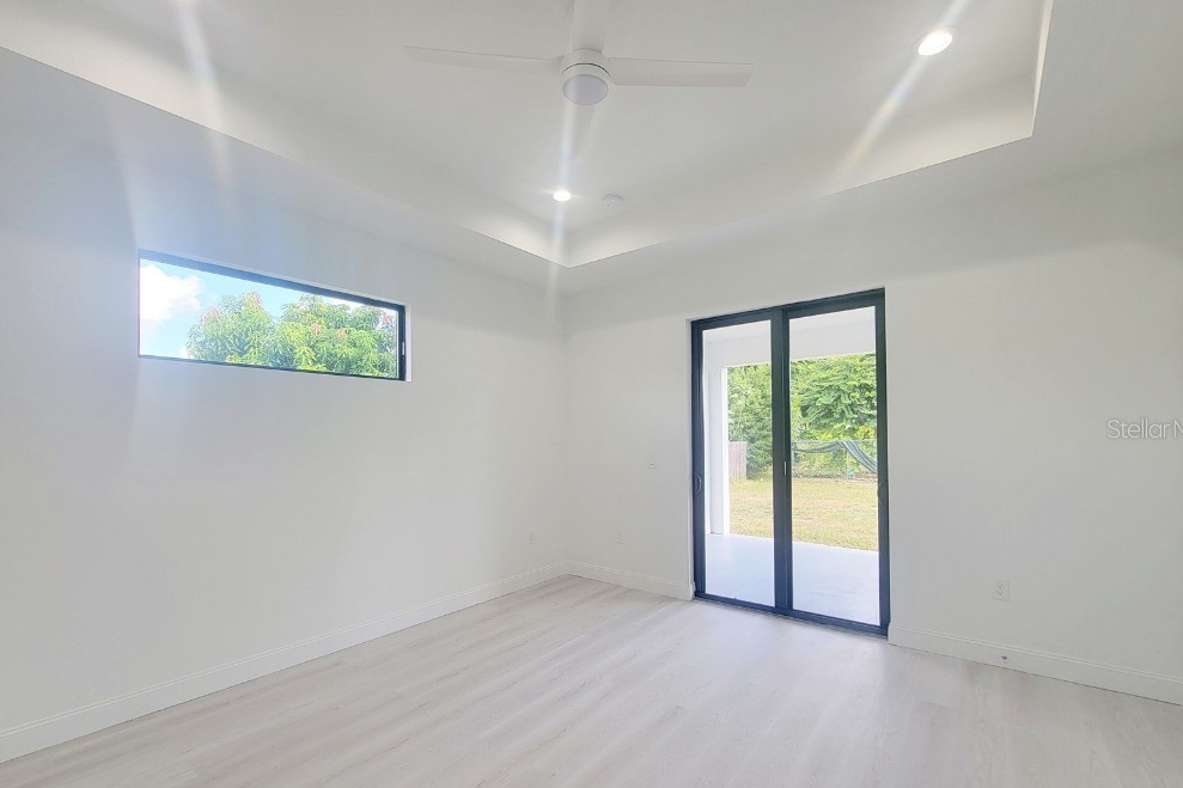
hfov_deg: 104.2
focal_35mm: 14
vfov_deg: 81.0
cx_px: 608
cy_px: 428
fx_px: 460
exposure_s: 1/60.2
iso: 50
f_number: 2.2
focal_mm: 2.2
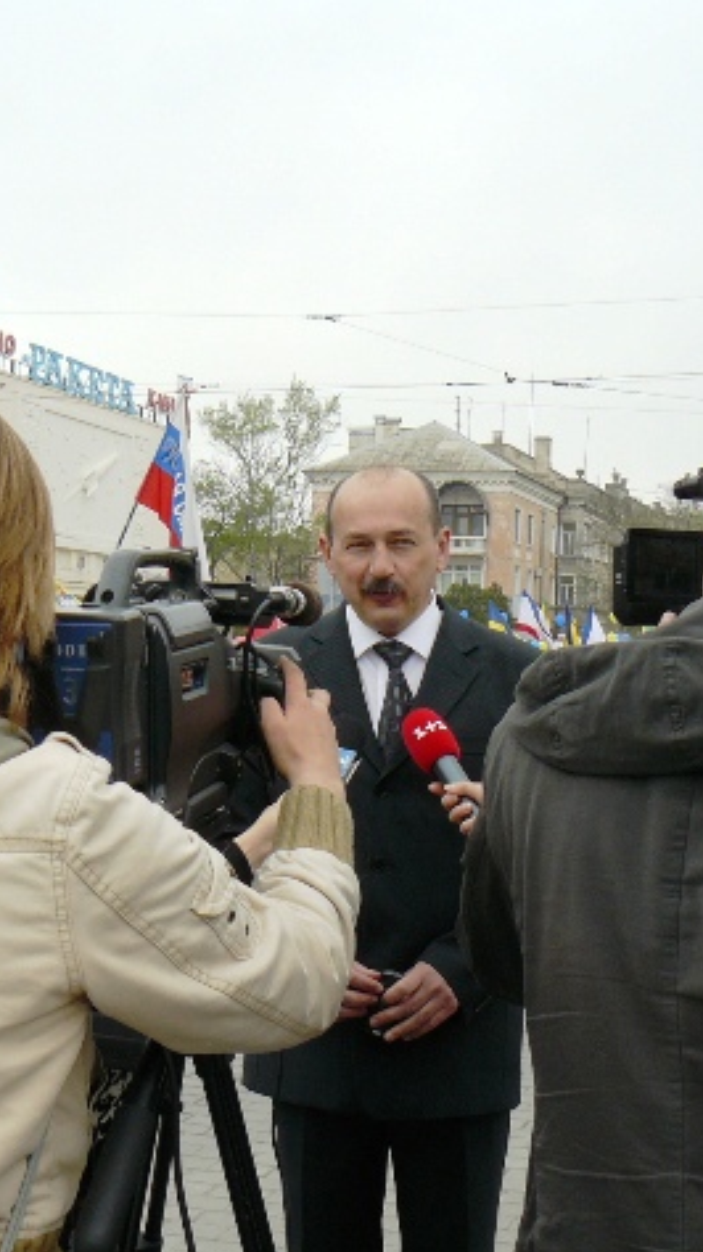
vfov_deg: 39.2
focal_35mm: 53
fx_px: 1760
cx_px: 352
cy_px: 631
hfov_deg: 22.6
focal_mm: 6
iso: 100
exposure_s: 1/200
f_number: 4
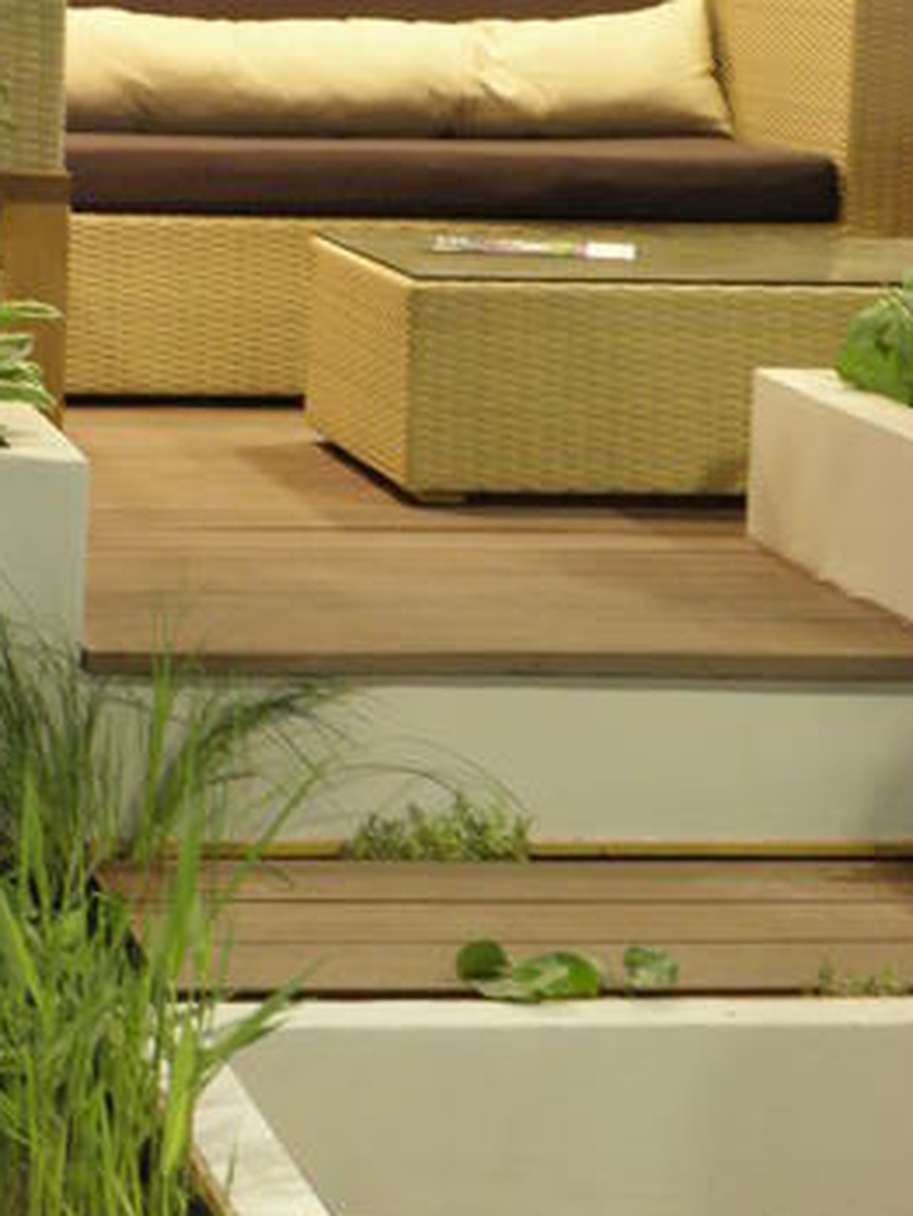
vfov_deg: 16.2
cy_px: 279
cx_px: 94
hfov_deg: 12.2
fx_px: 4253
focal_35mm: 121
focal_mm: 11.76
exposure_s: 1/10
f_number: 3.7
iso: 250
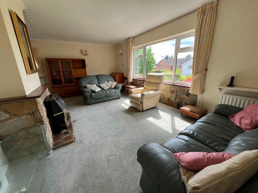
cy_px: 96
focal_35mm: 13
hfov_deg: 106.2
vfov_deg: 89.9
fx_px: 97
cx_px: 129
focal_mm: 1.57
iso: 32
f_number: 1.8
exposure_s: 1/230
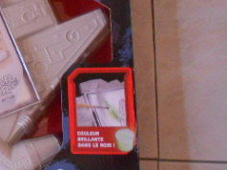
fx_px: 459
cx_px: -68
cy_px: 95
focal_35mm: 70
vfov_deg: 21.0
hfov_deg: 24.3
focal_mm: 4.6
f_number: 3.2
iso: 400
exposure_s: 1/13
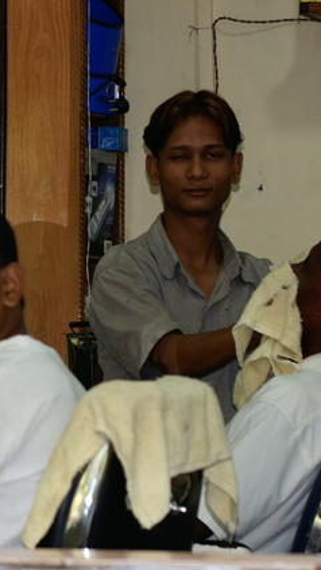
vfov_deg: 9.1
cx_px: 84
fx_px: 3594
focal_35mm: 238
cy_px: 285
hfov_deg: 5.1
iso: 200
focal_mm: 100
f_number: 5.6
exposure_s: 1/60
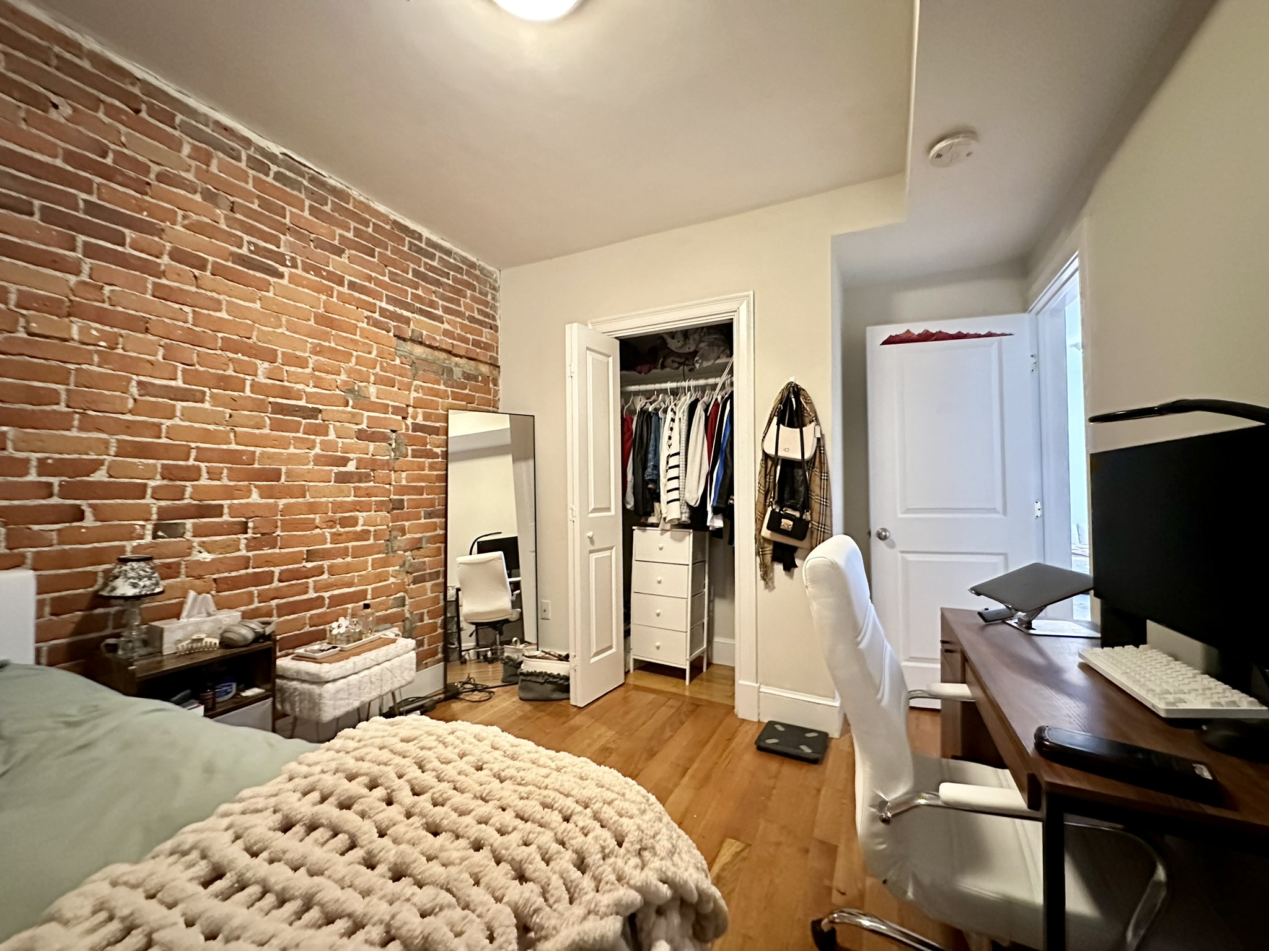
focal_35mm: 14
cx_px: 634
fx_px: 513
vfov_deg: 85.7
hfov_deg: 102.1
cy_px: 476
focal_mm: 2.22
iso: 1600
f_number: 2.2
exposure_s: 1/30
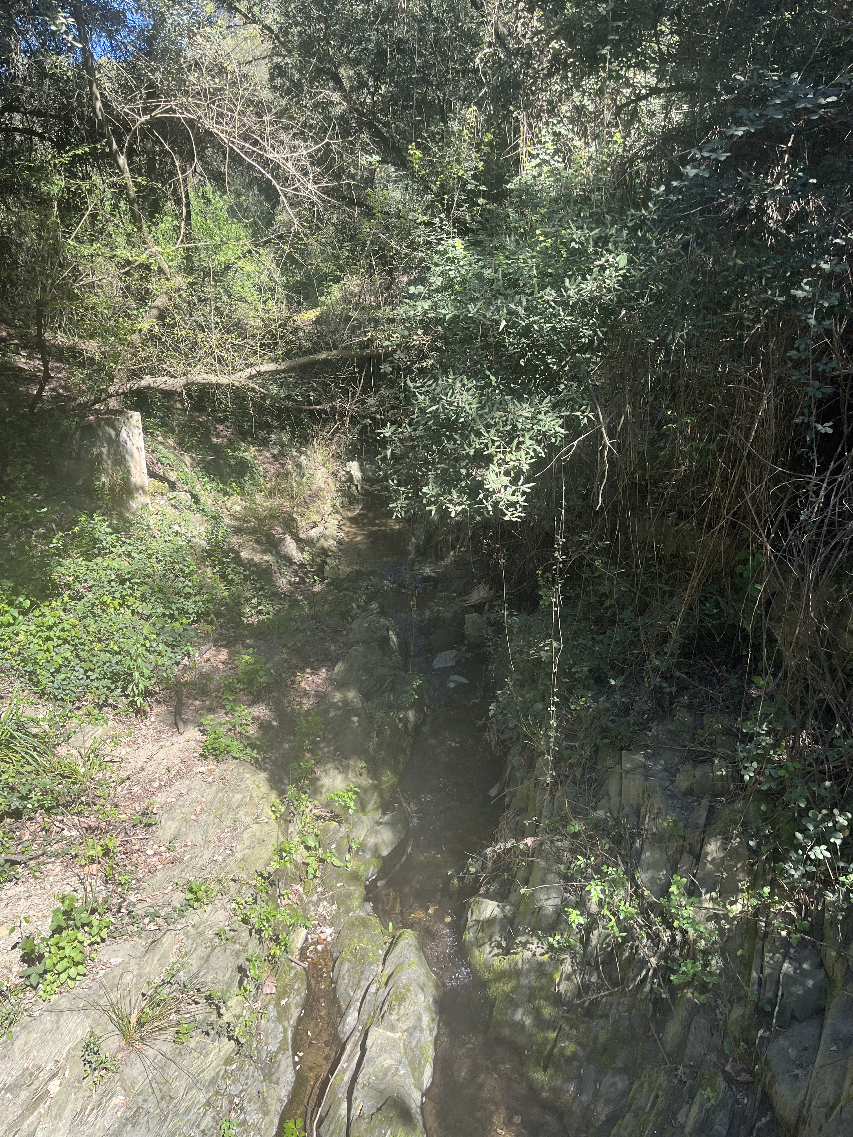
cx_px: 426
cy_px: 568
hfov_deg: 53.1
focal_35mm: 26
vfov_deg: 67.3
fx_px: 854
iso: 50
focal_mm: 5.1
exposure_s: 1/558
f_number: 1.6
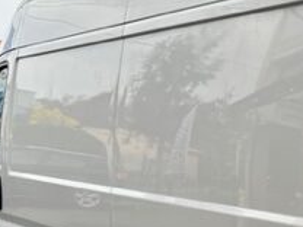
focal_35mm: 80
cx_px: 339
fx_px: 700
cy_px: 210
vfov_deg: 18.1
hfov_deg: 22.9
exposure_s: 1/411
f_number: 1.5
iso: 50
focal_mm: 5.7
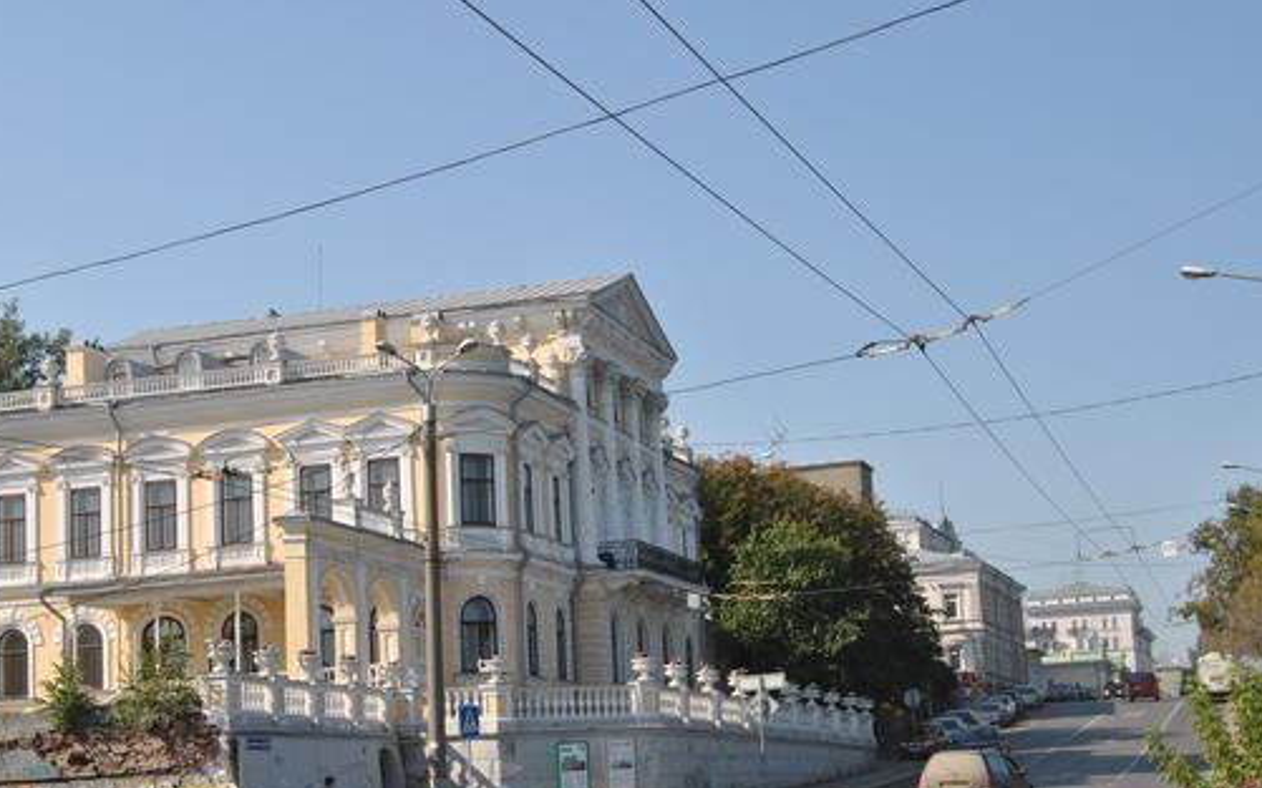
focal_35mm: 61
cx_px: 506
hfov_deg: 33.6
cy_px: 456
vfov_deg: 21.4
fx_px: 2086
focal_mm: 31
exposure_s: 1/250
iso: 100
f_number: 8
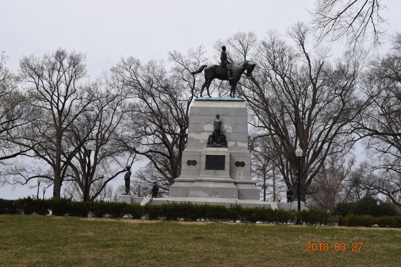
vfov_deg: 28.1
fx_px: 534
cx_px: 200
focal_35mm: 48
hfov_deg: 41.1
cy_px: 134
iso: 200
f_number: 10
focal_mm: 32
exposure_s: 1/400
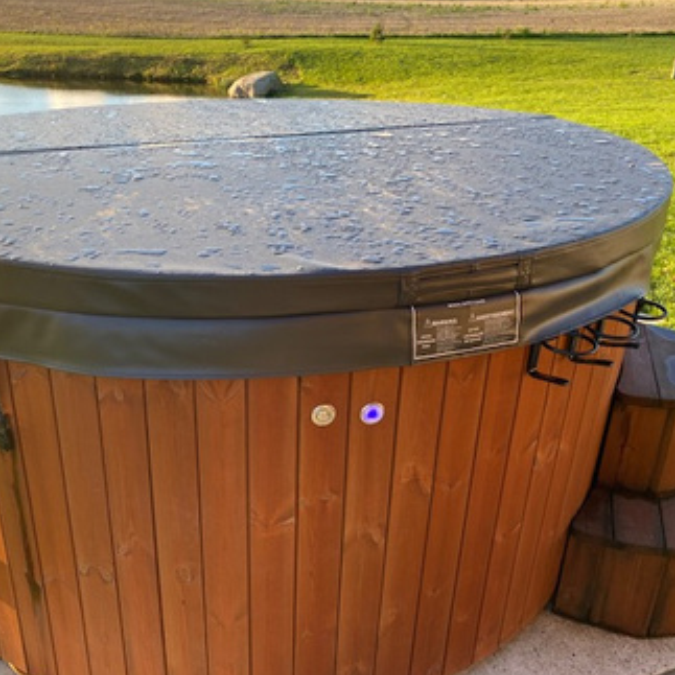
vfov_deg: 51.1
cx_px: 261
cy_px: 332
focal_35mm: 32
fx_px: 706
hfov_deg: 50.7
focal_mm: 4.25
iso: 32
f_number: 1.8
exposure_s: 1/285
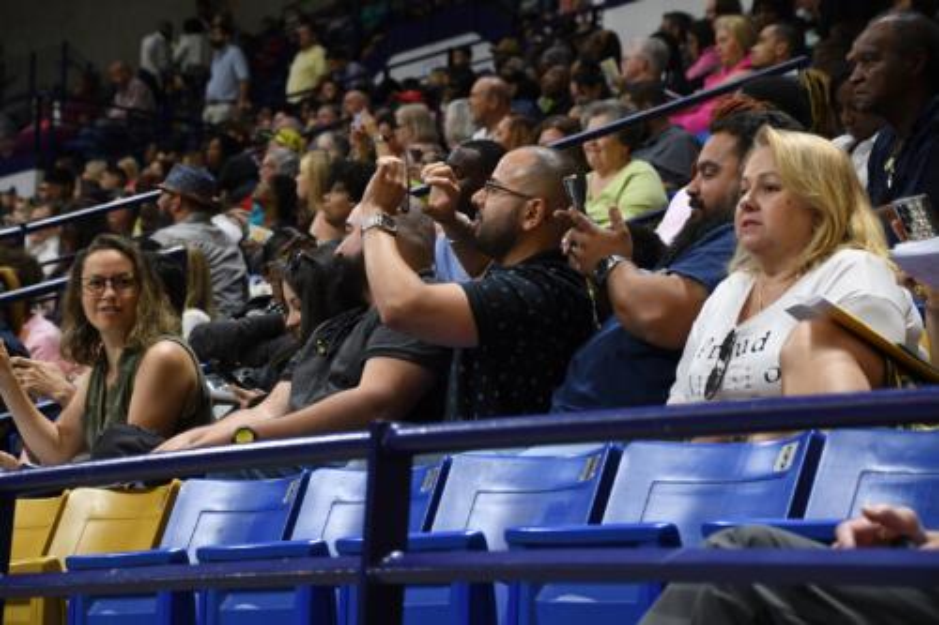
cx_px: 470
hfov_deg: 18.2
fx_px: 2933
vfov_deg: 12.2
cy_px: 312
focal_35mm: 112
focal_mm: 75
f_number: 5
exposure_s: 1/80
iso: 1000
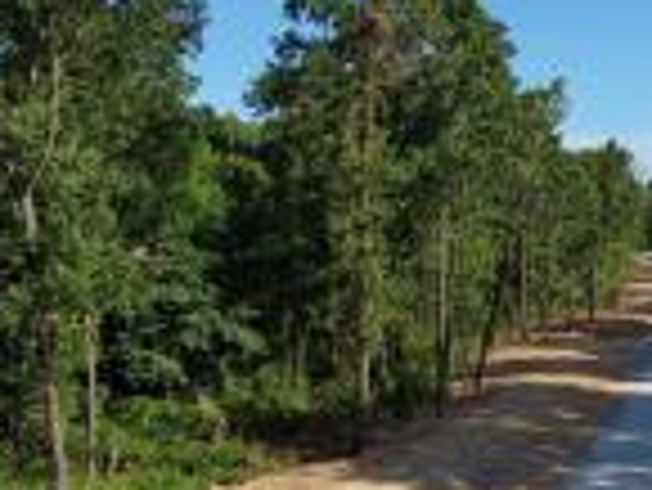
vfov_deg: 25.1
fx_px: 1093
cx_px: 634
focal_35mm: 58
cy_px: 337
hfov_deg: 31.1
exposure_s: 1/842
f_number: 2.8
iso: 100
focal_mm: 3.7
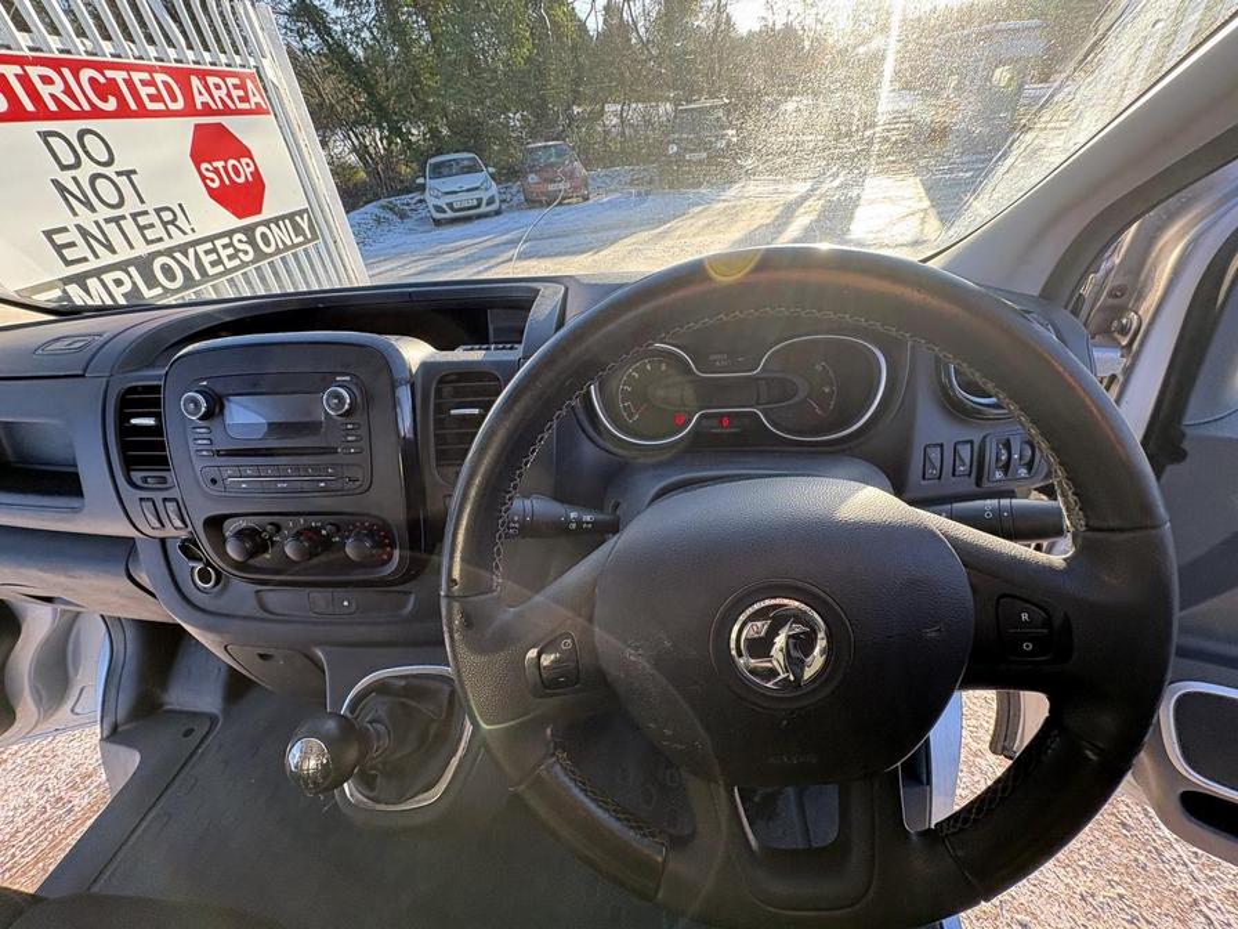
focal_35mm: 14
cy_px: 464
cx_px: 619
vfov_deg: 85.7
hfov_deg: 102.1
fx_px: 501
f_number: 2.2
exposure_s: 1/99
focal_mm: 2.22
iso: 64
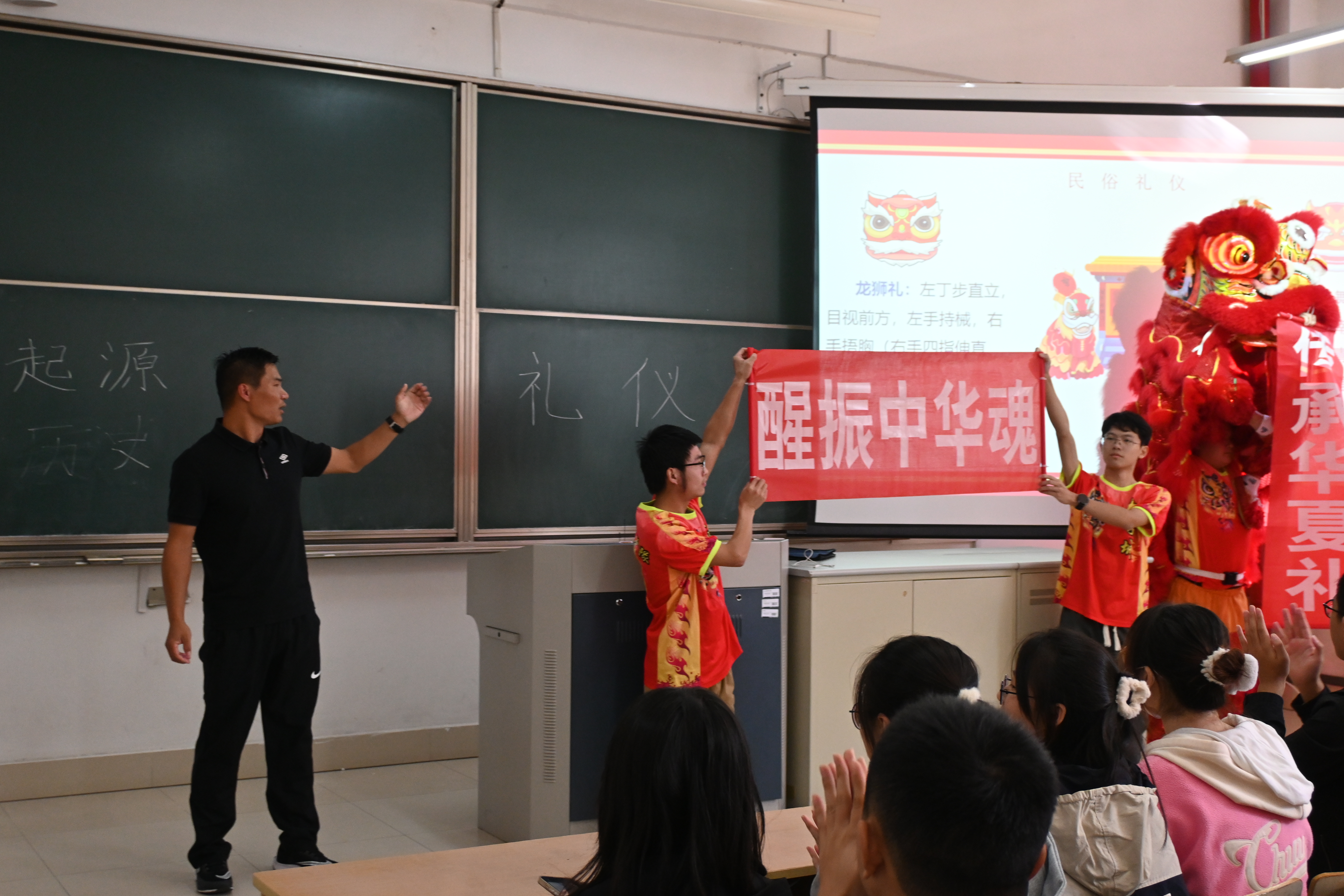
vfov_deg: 32.4
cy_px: 448
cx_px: 672
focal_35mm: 41
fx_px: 1540
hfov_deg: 47.2
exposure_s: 1/125
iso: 1400
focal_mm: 27.5
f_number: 4.5
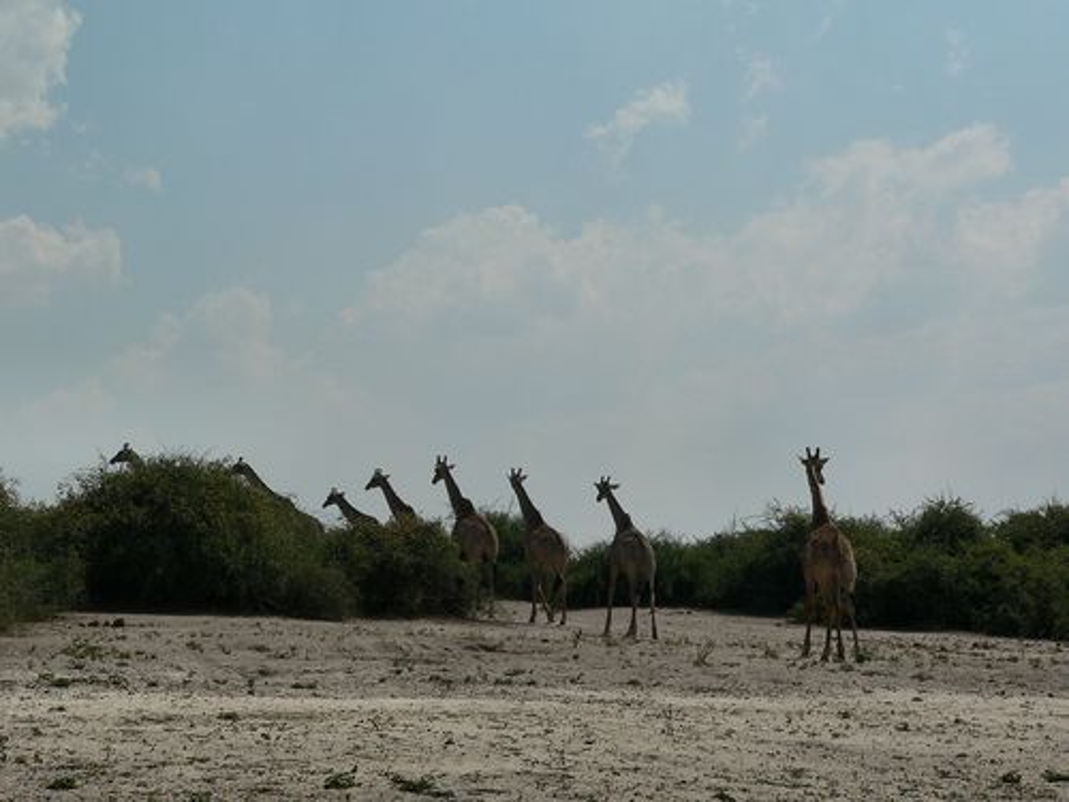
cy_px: 401
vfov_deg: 18.0
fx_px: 2532
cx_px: 534
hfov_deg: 23.8
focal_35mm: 82
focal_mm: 13.7
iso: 80
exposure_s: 1/1000
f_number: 6.5
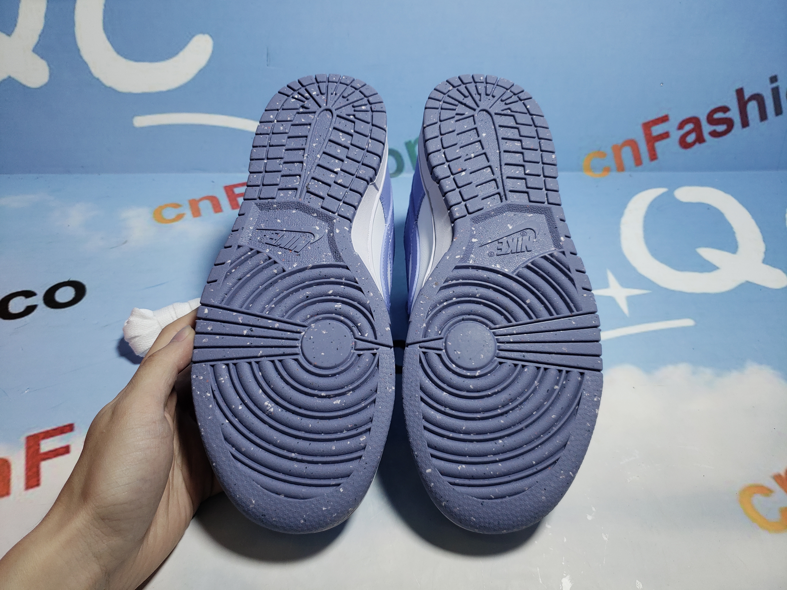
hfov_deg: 67.3
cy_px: 295
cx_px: 394
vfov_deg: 53.1
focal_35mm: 26
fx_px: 591
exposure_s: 1/435
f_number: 1.5
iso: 50
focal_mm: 4.3
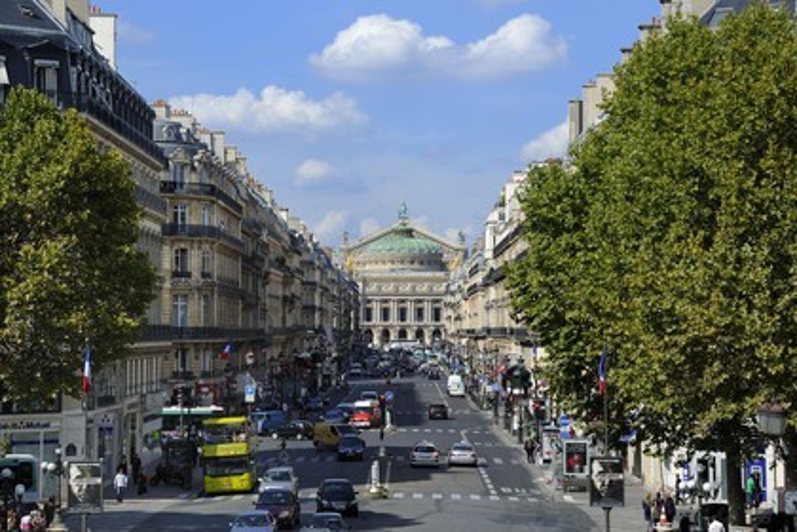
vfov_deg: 13.4
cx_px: 398
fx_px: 2258
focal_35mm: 102
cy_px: 266
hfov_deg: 20.0
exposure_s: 1/320
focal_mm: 102
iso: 200
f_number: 10
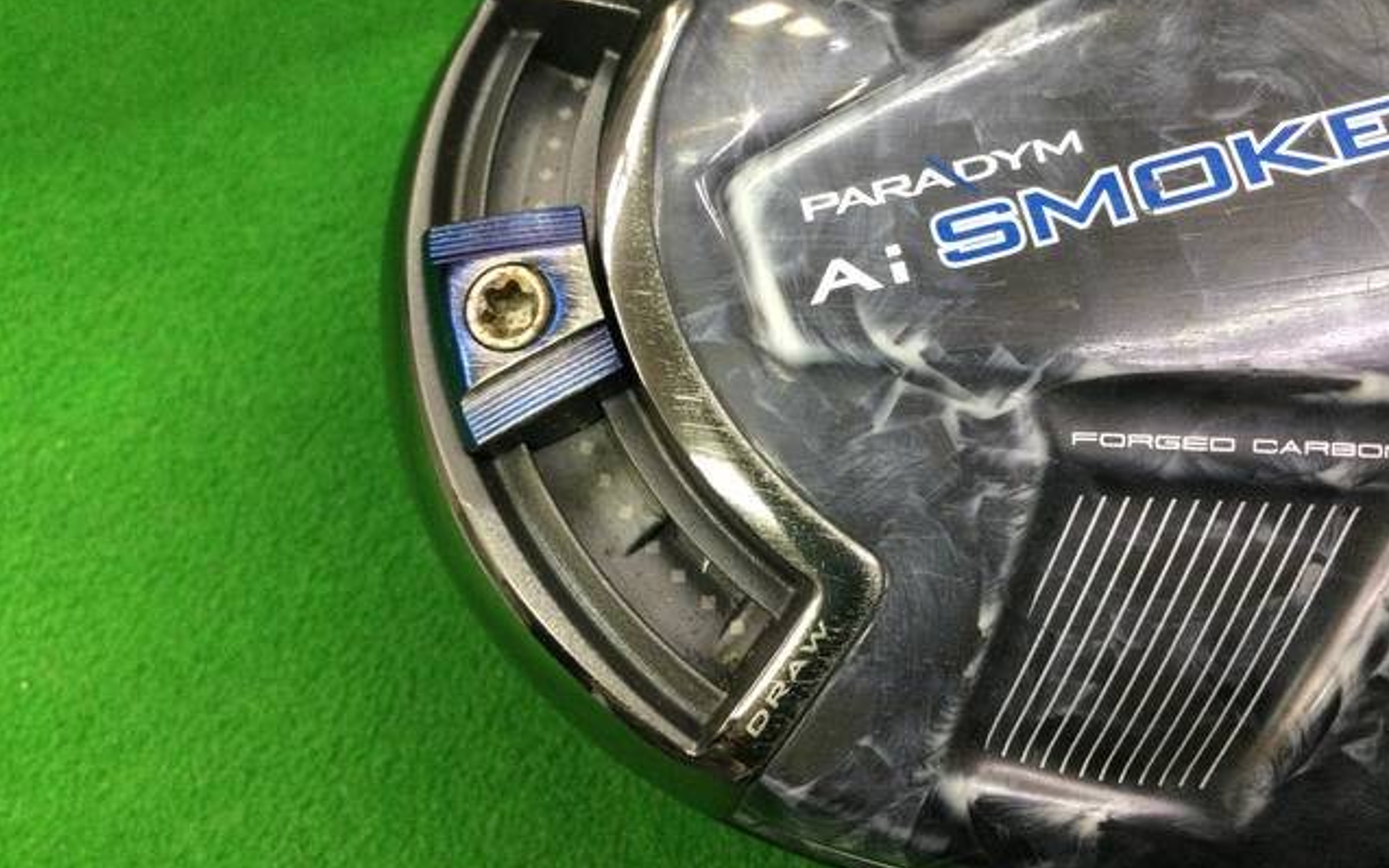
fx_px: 1249
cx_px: 696
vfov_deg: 38.2
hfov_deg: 58.1
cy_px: 364
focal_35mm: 33
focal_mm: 3.3
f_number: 2.4
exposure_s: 1/30
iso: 100
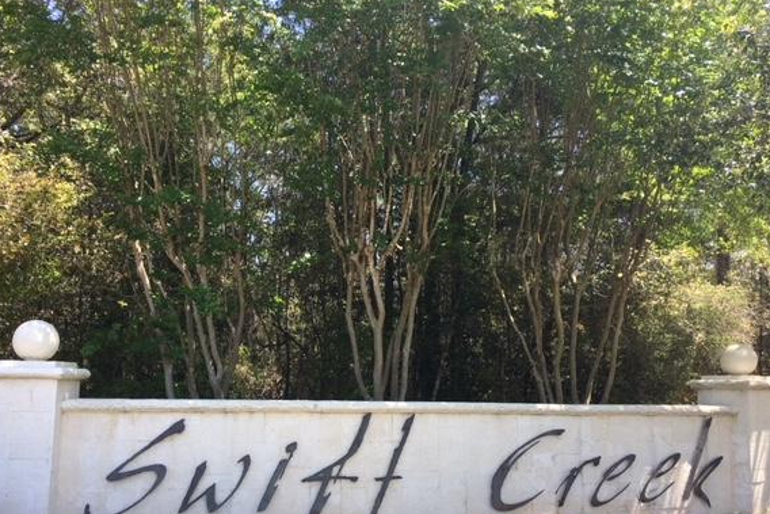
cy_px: 315
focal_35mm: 34
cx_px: 363
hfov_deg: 55.8
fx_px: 727
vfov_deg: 38.7
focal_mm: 4.15
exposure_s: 1/342
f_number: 2.2
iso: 25
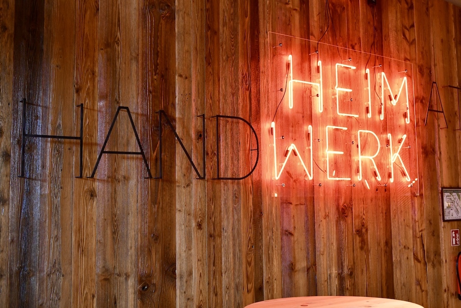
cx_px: 230
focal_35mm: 40
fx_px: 512
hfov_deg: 48.5
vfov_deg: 33.4
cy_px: 154
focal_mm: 40
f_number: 2.8
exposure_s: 1/100
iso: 2000
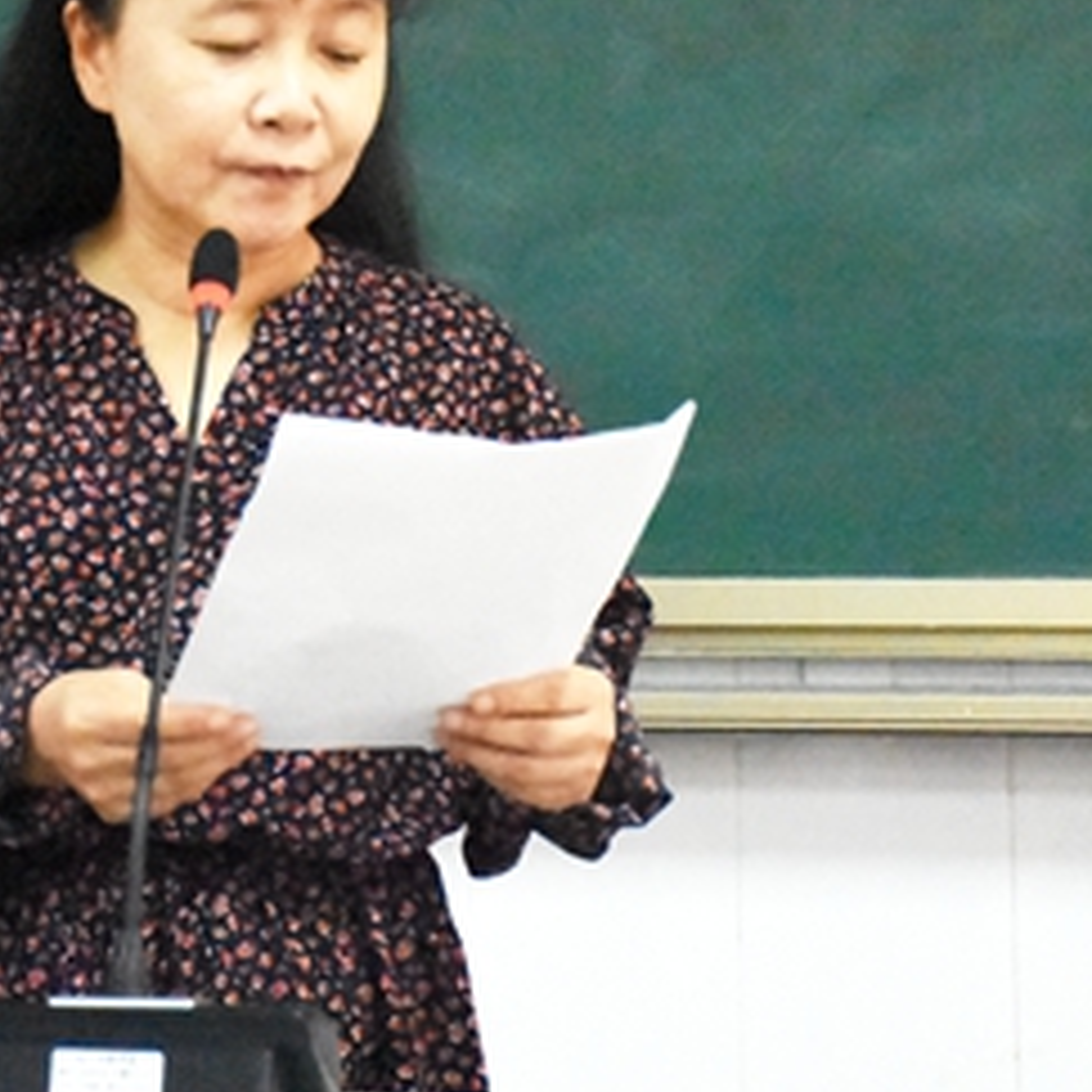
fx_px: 5354
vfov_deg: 11.6
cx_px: 315
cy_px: 299
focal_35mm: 150
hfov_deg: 11.6
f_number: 4.8
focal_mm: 52
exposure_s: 1/400
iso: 25600
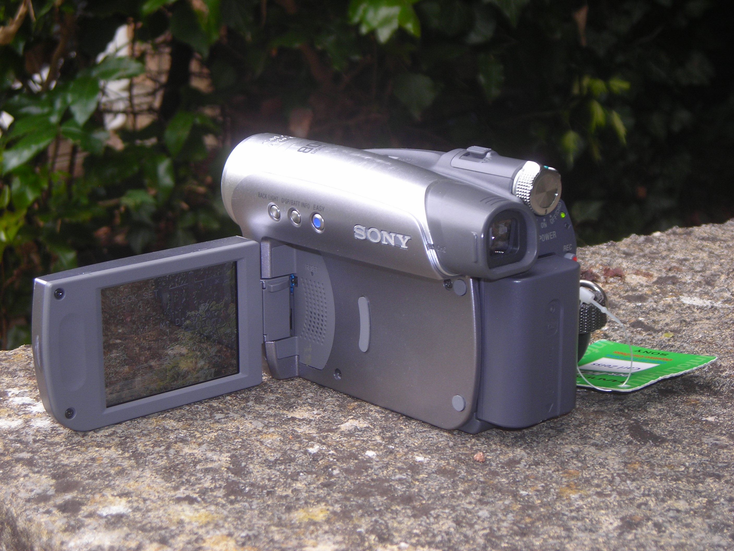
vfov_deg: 19.1
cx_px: 367
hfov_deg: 25.3
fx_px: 1633
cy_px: 276
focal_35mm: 77
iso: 50
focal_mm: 12.7
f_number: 4.2
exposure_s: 1/59.2
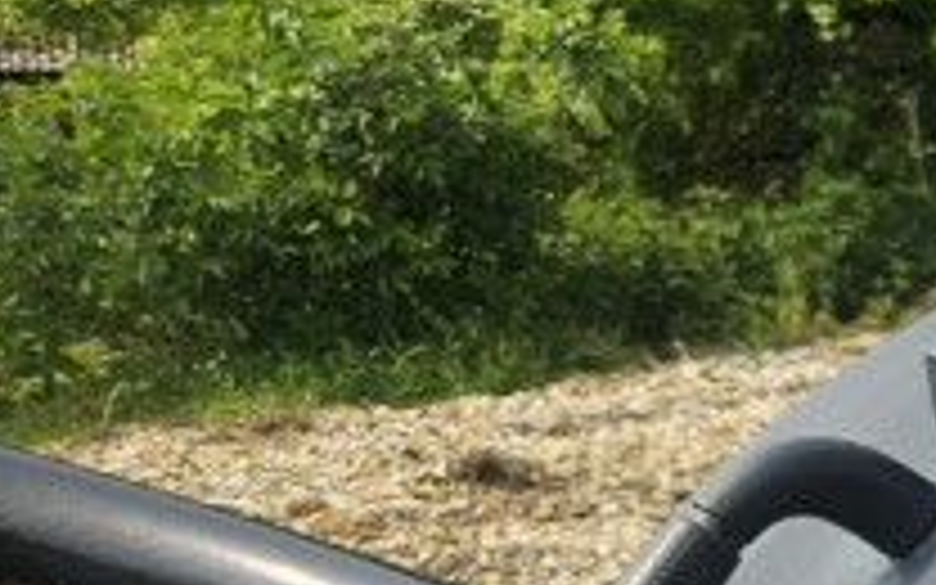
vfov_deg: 9.6
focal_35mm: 120
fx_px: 3061
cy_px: 1426
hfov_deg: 13.0
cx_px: 2282
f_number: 1.8
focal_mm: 5.4
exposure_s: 1/883
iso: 25
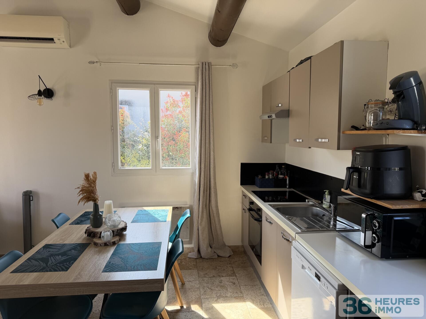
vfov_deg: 56.8
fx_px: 295
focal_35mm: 24
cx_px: 213
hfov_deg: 71.6
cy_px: 160
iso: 80
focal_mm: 6.76
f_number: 1.78
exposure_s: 1/246
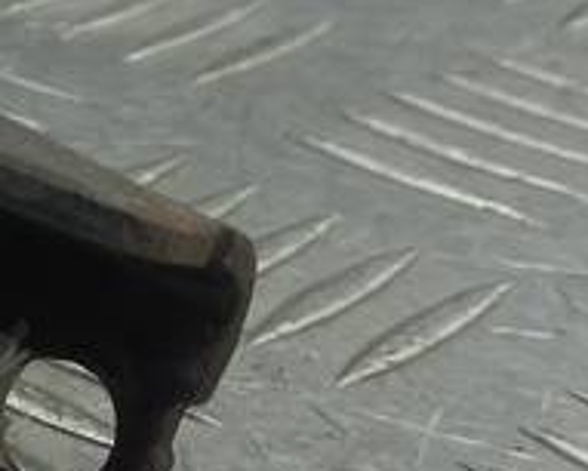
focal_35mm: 131
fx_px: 2281
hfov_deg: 13.3
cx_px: -443
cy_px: 292
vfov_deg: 11.8
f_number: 1.8
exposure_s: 1/50
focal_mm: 4.6
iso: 64
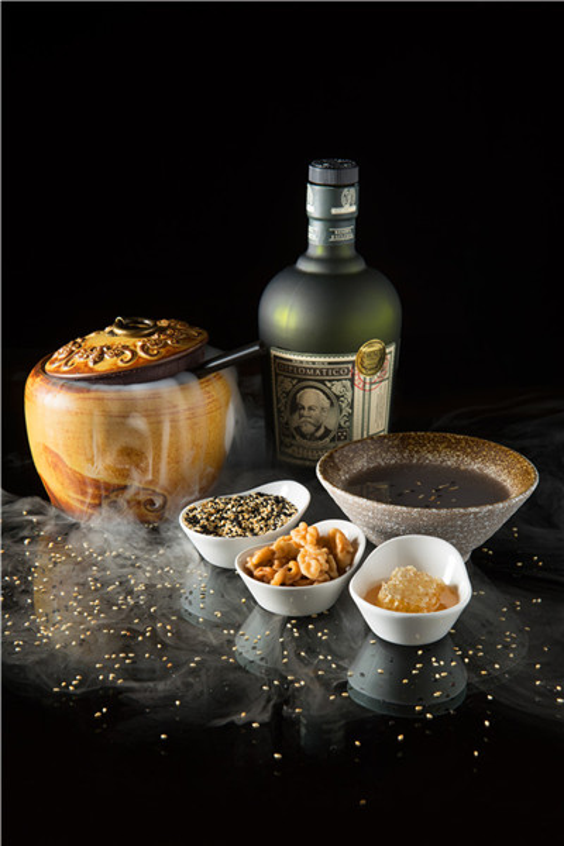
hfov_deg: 19.5
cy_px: 423
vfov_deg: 28.8
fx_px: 1645
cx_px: 282
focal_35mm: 70
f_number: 13
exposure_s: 1/100
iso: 100
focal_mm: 70
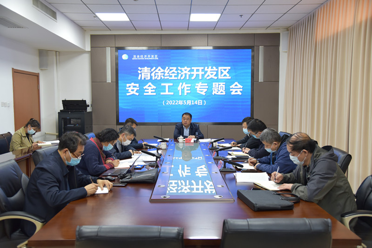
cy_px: 124
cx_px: 186
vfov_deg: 41.1
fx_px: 331
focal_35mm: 32
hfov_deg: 58.7
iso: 1600
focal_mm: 32
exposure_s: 1/80
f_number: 4
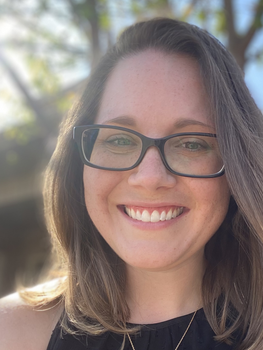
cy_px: 209
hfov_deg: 35.8
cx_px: 159
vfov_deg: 46.5
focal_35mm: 40
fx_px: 405
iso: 25
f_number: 2.2
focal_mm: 2.71
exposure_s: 1/188
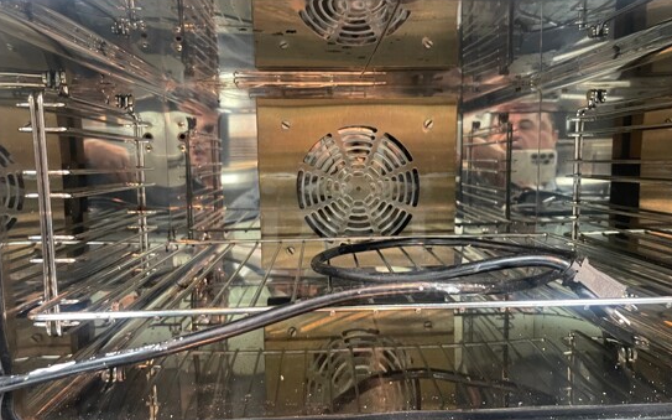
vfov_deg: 40.5
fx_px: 568
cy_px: 238
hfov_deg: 61.2
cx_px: 345
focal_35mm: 31
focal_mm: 5.1
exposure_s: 1/40
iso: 500
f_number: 1.6
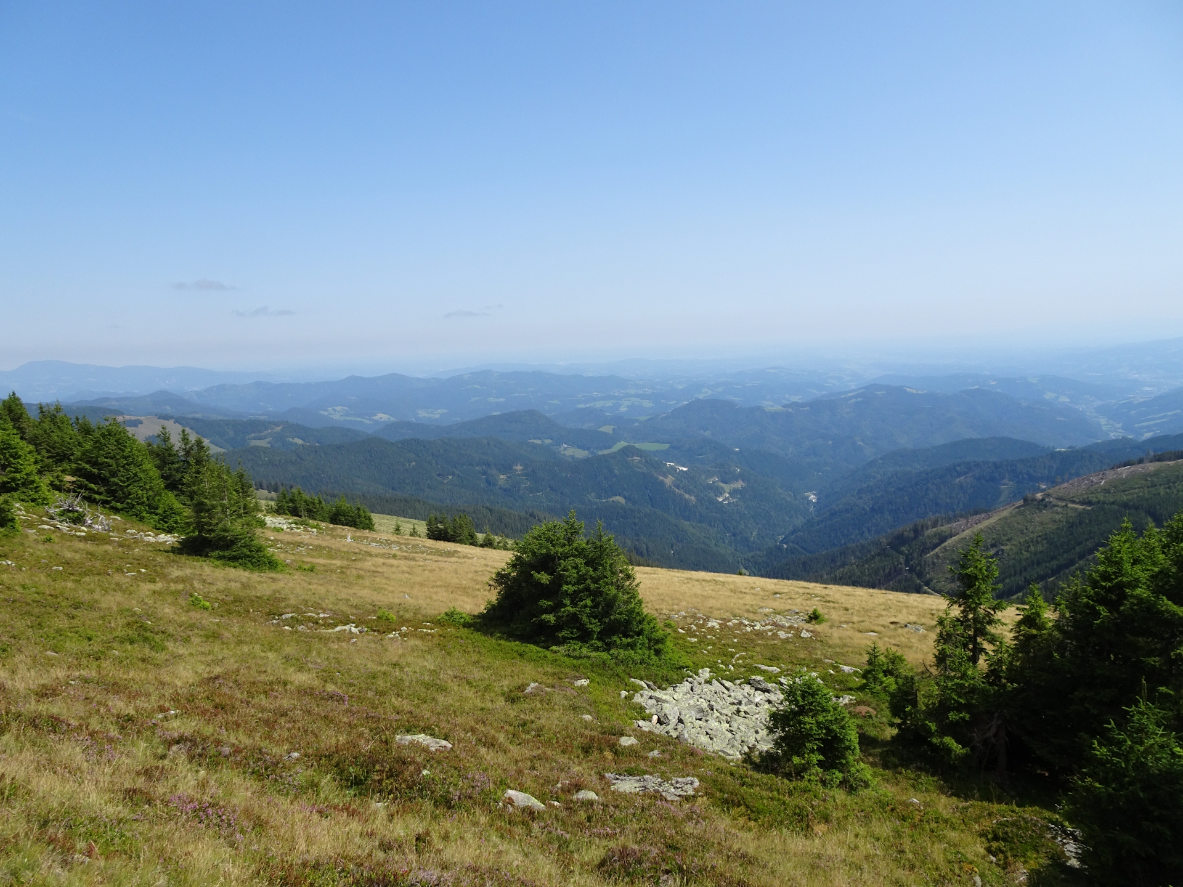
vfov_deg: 56.8
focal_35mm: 24
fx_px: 820
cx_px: 592
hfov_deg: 71.6
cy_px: 444
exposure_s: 1/1000
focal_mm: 4.1
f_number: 3.5
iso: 80
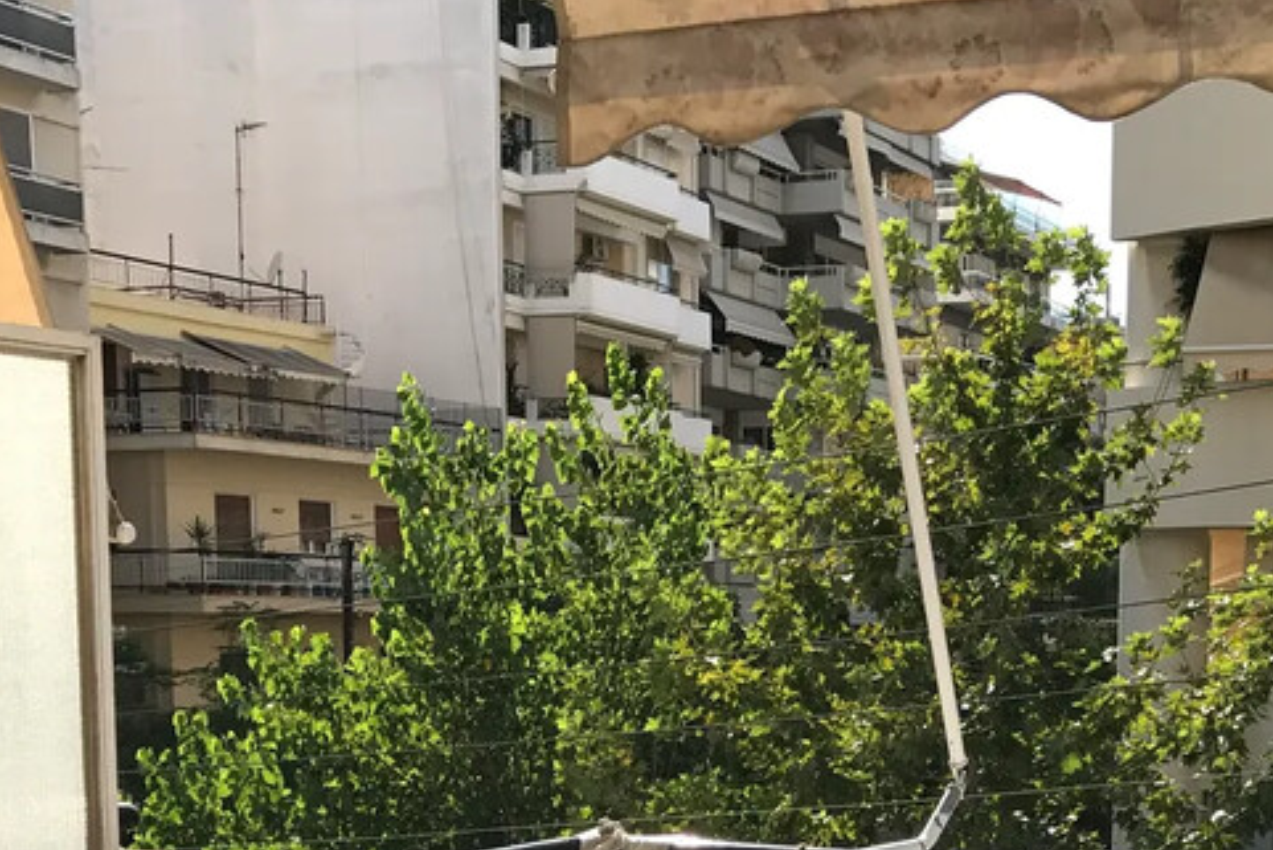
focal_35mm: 62
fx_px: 2193
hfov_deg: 32.0
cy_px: 969
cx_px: 884
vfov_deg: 20.7
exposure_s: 1/1650
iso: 20
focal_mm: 3.99
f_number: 1.8
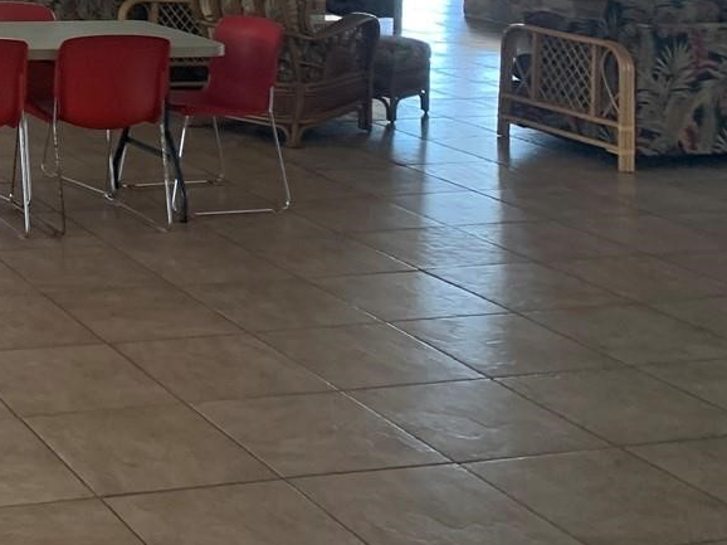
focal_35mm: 72
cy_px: -184
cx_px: -197
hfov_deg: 24.0
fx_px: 1512
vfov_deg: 18.8
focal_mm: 4.25
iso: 125
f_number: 1.8
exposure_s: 1/60
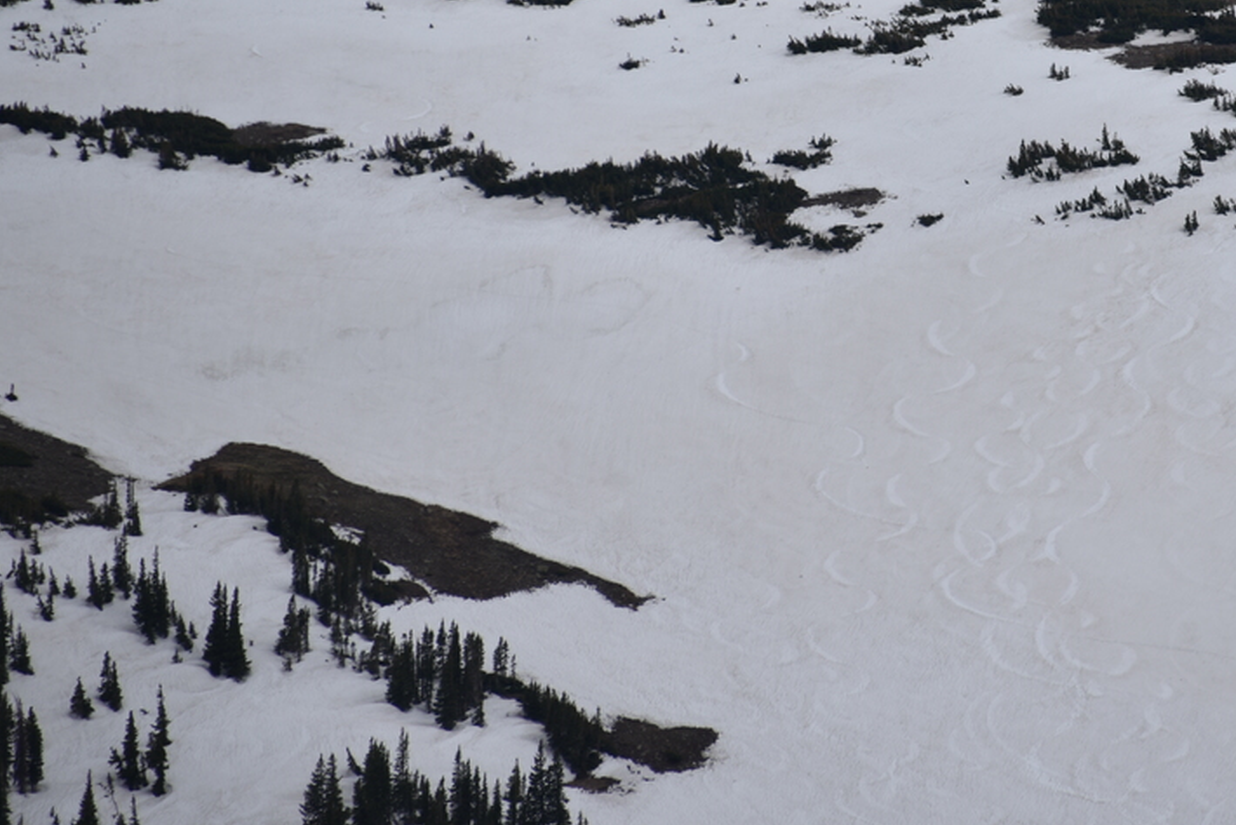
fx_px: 18581
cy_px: 94
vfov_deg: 2.5
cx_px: 1017
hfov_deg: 3.8
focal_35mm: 541
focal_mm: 300
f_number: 7.1
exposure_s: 1/640
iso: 100
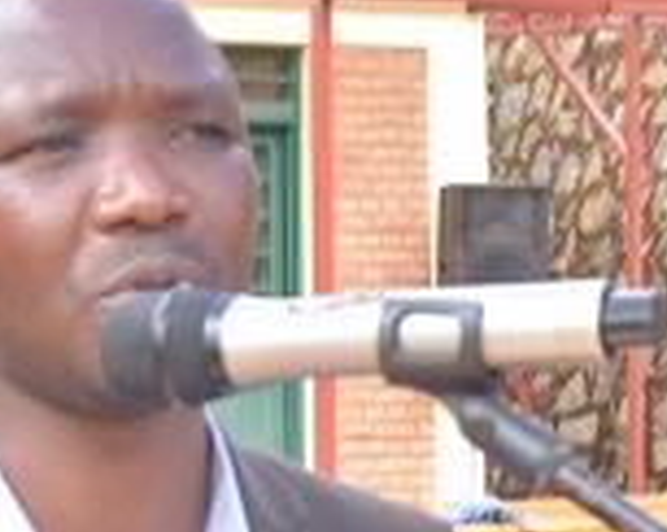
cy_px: 558
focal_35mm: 138
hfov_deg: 14.0
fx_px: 2725
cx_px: 303
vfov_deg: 11.0
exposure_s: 1/80
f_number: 4.5
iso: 100
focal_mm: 21
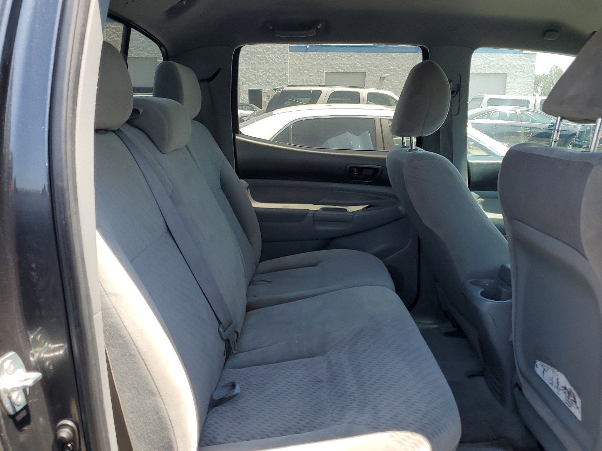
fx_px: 539
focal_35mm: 31
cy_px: 250
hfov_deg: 58.3
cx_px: 311
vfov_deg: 45.4
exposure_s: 1/526
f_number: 1.5
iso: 50
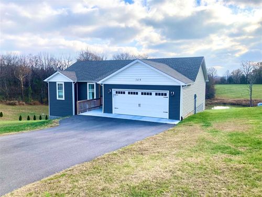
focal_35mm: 28
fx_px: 212
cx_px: 131
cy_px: 98
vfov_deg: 49.7
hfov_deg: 63.4
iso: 20
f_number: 1.8
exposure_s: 1/1412
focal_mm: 3.99
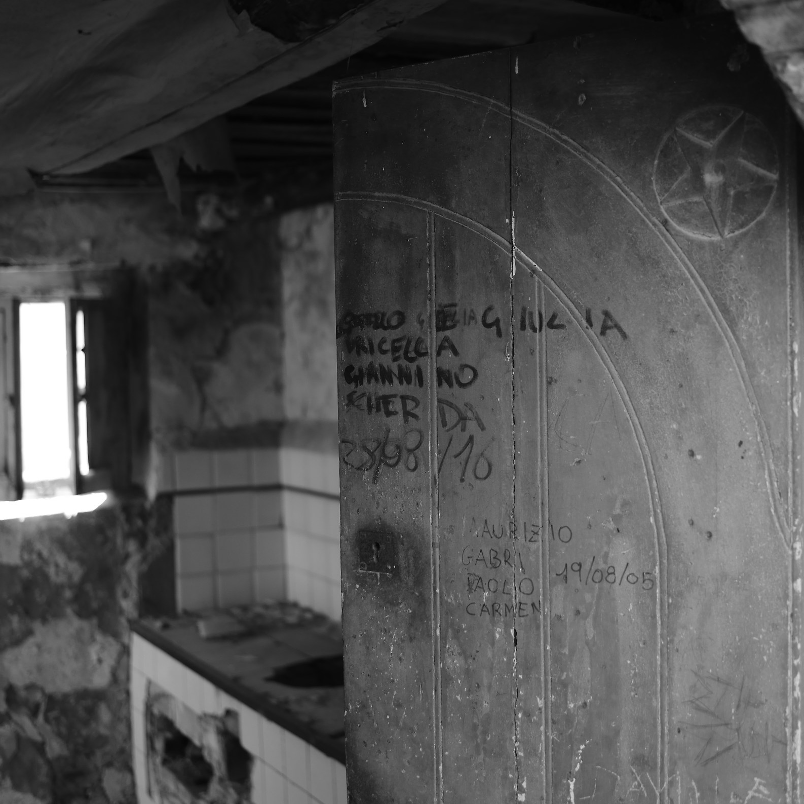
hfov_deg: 37.5
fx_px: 1182
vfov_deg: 37.6
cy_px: 400
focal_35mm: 45
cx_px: 438
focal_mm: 35
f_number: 2.8
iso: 400
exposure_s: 1/400
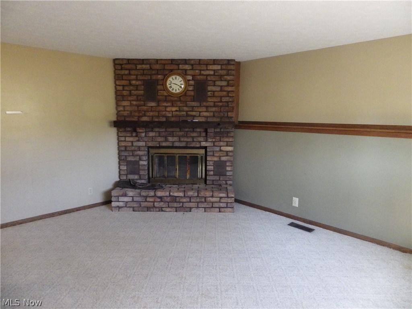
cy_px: 154
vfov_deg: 61.1
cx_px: 206
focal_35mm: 22
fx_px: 262
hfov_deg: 76.4
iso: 800
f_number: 3.1
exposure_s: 1/30
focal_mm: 4
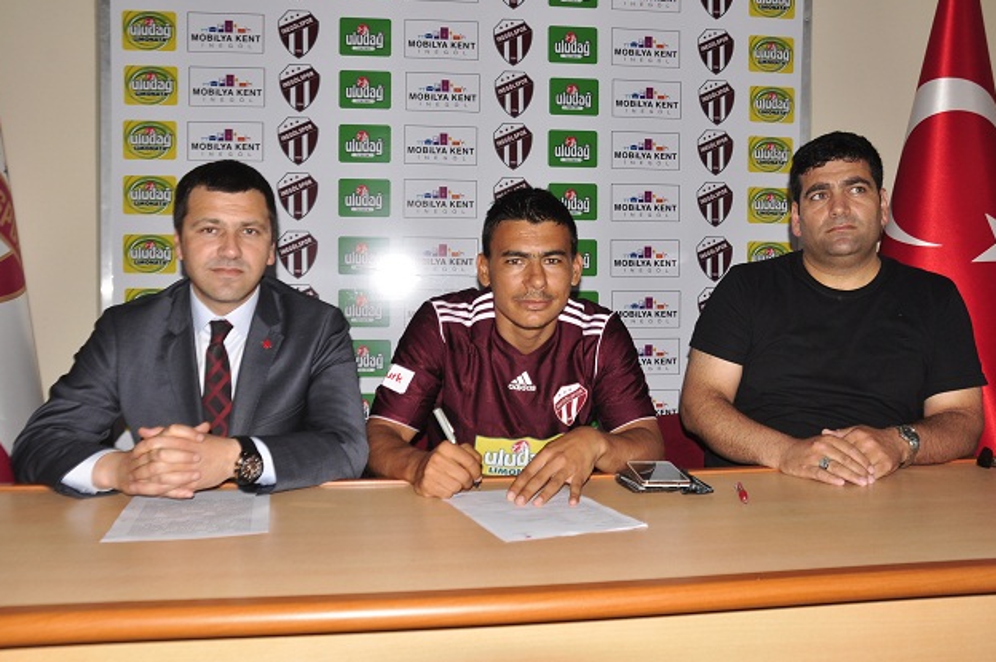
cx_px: 503
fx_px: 899
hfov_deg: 58.0
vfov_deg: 40.5
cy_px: 325
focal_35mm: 33
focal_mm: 21
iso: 250
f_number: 5.6
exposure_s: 1/125
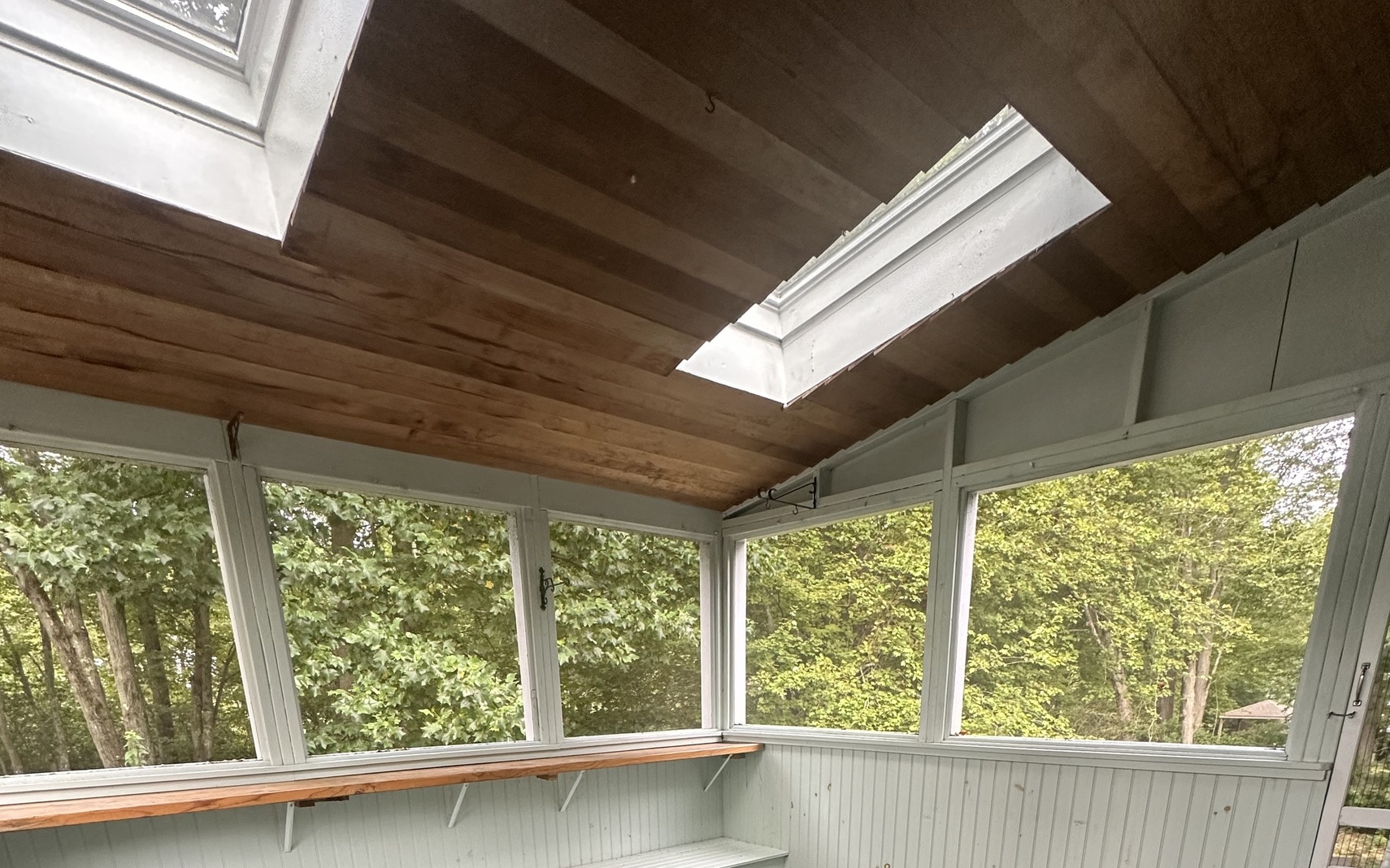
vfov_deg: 46.6
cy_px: 919
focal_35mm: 20
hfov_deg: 85.1
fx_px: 757
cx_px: 697
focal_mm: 2.22
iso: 160
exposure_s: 1/99
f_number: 2.2
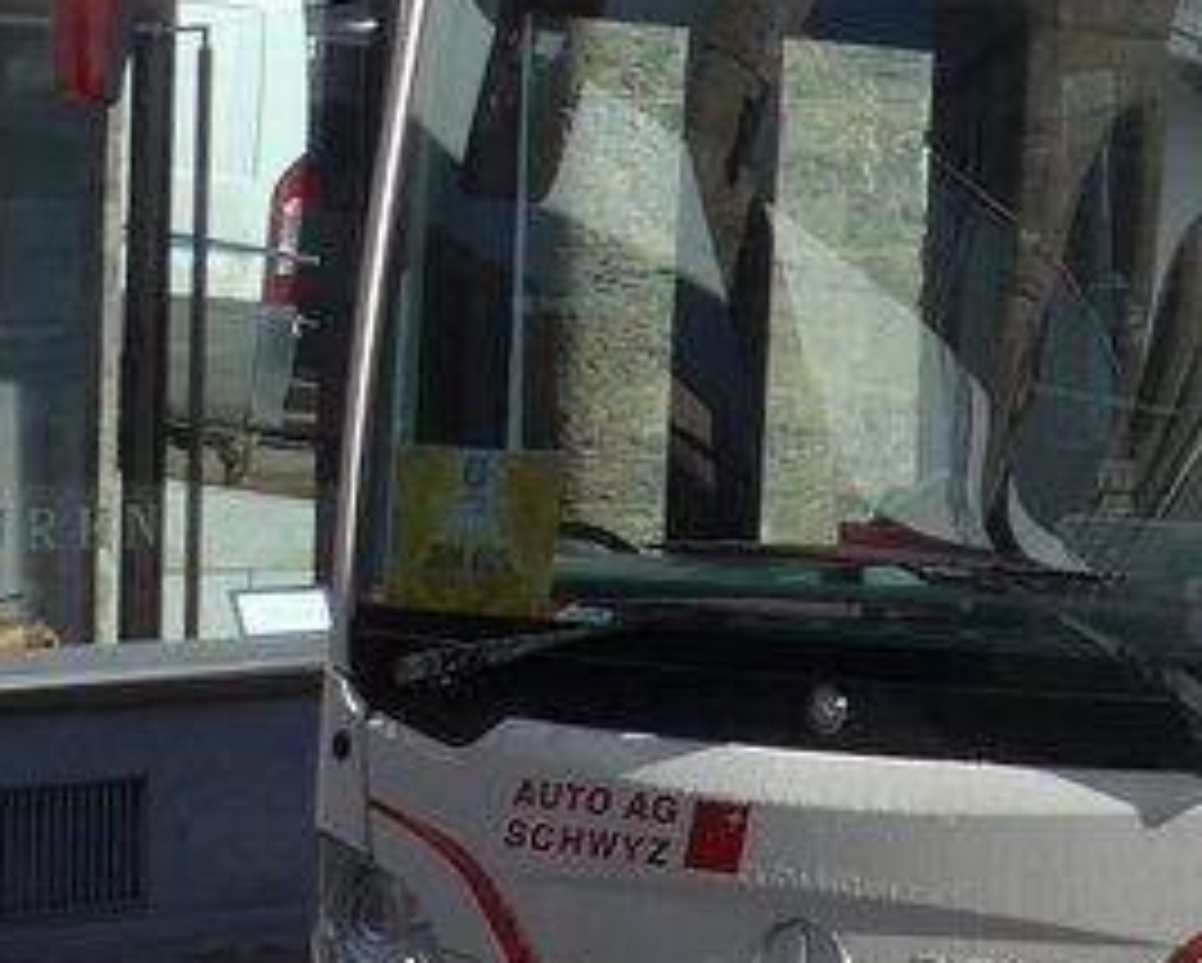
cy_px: -14
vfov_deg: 12.0
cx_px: 1886
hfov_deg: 14.0
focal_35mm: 127
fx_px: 4521
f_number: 2.8
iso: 80
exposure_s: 1/1600
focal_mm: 6
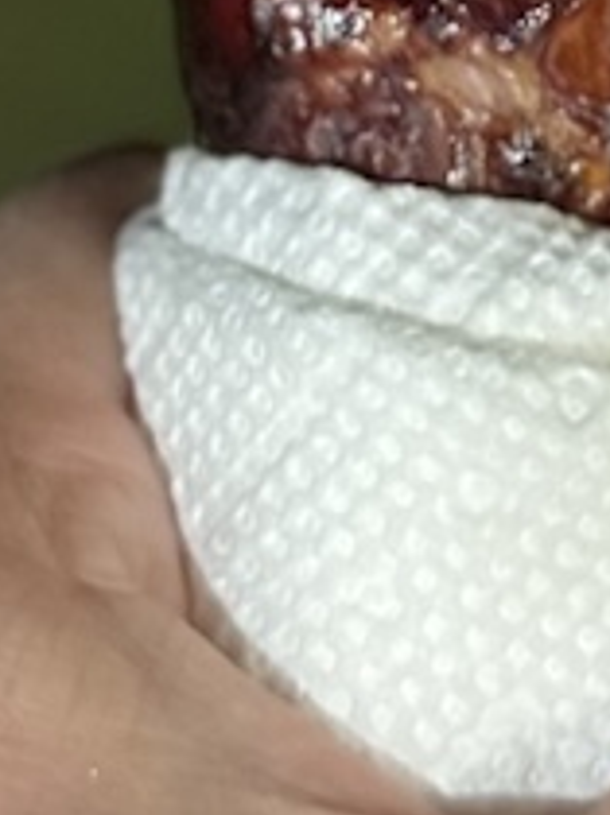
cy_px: -988
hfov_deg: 6.1
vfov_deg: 7.7
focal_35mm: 244
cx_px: 521
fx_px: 5745
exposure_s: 1/20
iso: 1000
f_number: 1.78
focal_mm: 6.76
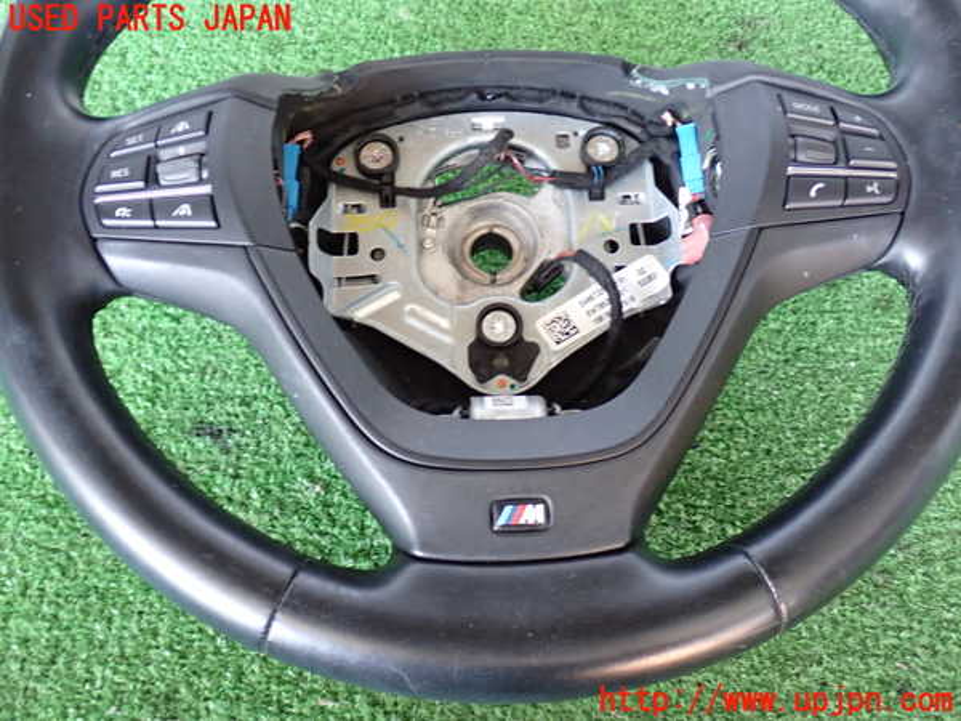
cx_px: 480
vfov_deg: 37.7
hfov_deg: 49.0
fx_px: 1055
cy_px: 360
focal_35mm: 38
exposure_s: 1/40
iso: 640
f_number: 2.7
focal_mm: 6.83
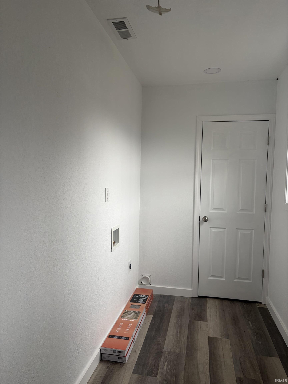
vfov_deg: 67.3
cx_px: 144
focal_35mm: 26
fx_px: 288
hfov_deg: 53.1
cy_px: 192
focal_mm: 5.96
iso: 125
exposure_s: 1/83
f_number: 1.6
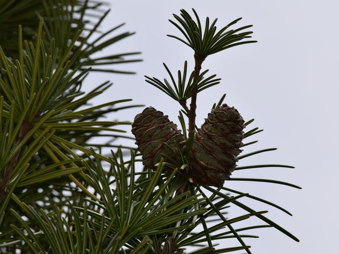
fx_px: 3280
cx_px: 150
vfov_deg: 4.4
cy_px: 124
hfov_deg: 5.9
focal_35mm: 335
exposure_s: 1/200
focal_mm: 200
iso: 100
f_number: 10
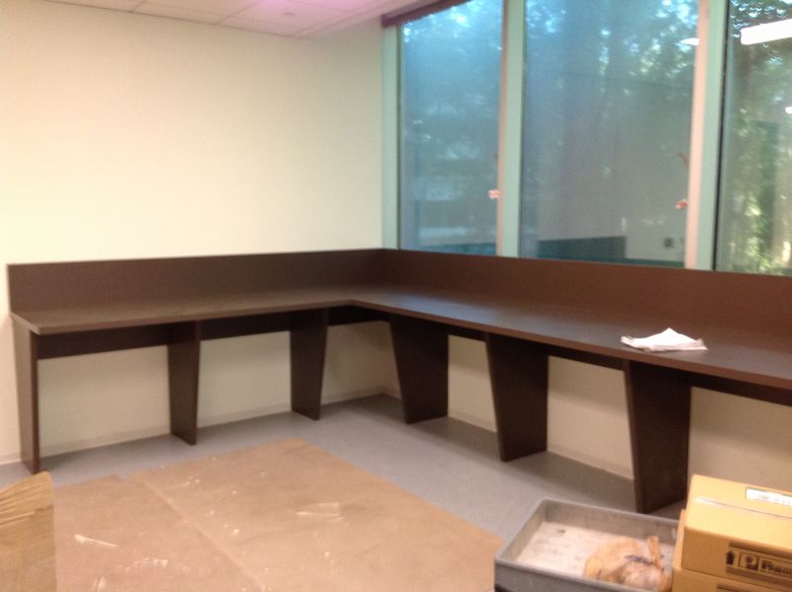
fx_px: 800
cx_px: 396
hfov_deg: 52.7
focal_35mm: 35
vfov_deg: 40.6
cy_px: 296
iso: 160
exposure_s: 1/15
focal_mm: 4.28
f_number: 2.4
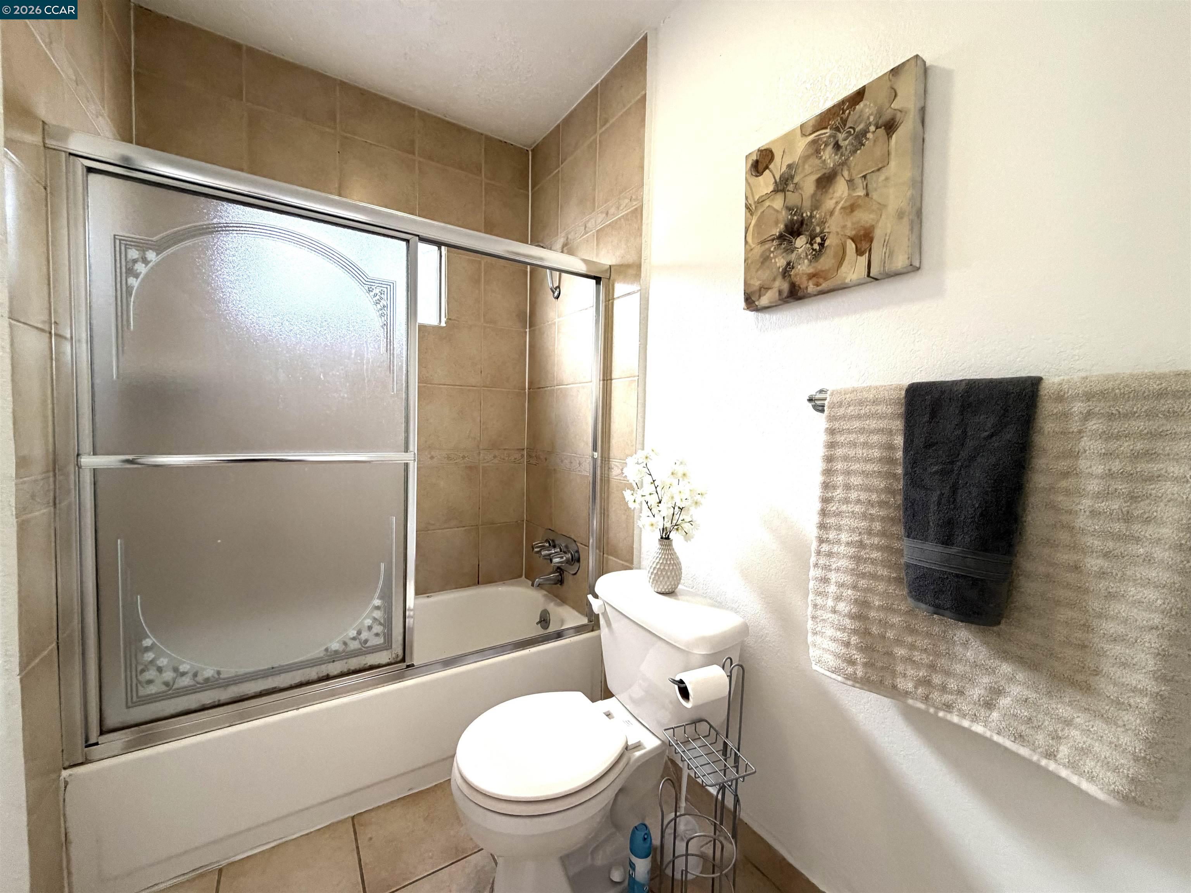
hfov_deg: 102.1
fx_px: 482
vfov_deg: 85.7
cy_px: 446
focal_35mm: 14
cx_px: 596
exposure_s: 1/60
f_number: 2.2
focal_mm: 2.22
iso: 250
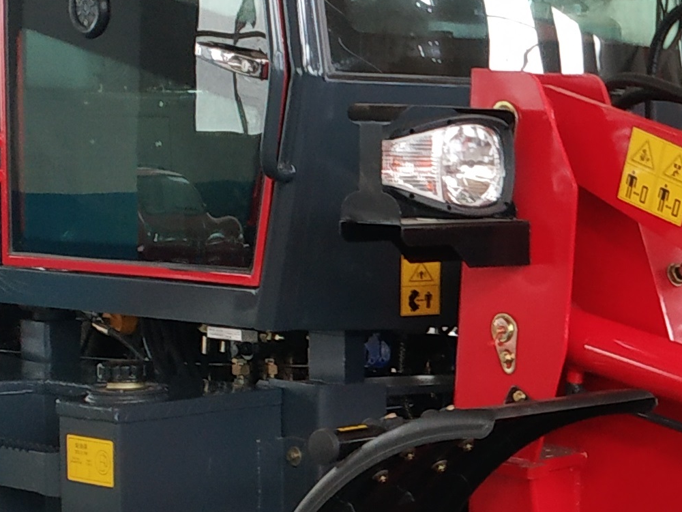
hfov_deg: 14.9
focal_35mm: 128
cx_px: 820
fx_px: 2522
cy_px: 294
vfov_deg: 11.6
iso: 784
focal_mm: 4.5
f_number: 2
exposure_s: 1/17
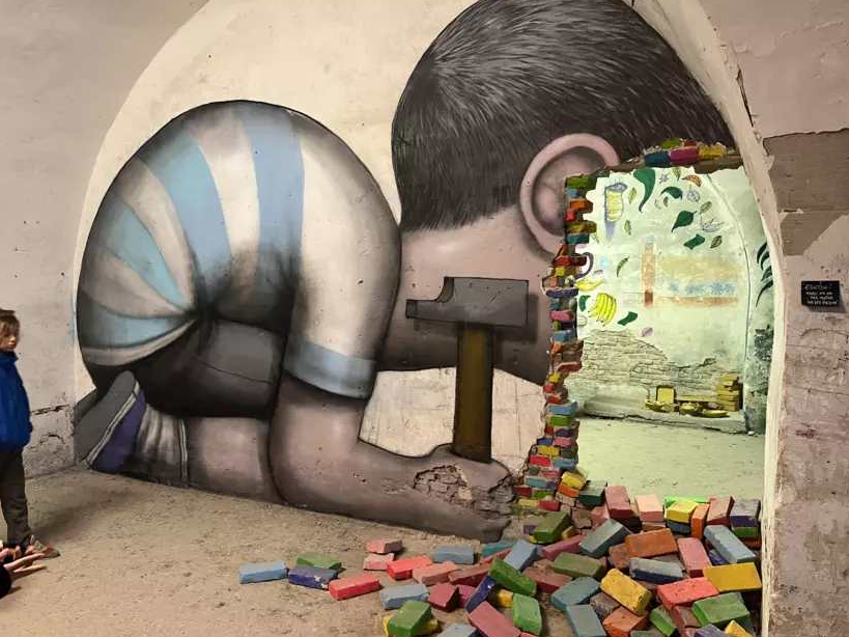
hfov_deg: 65.3
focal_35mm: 27
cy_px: 318
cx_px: 423
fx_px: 662
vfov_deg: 51.3
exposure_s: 1/50
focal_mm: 5.7
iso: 400
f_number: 1.5
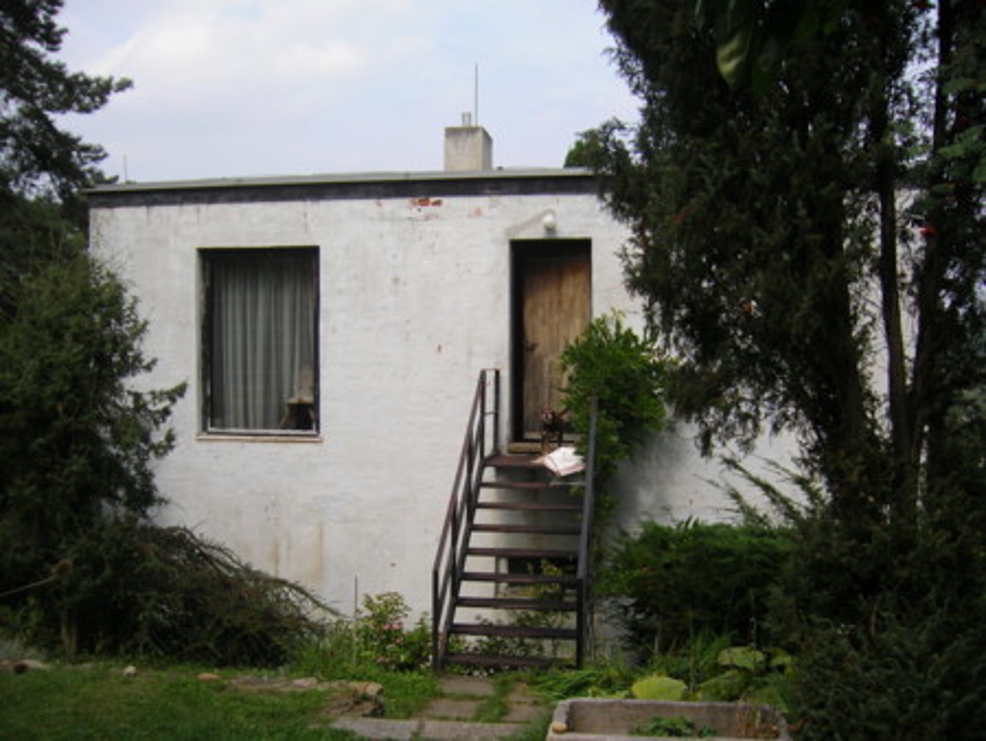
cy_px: 370
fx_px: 1026
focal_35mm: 36
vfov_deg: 39.7
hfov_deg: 51.3
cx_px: 493
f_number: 2.8
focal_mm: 60
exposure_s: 1/1000
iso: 64
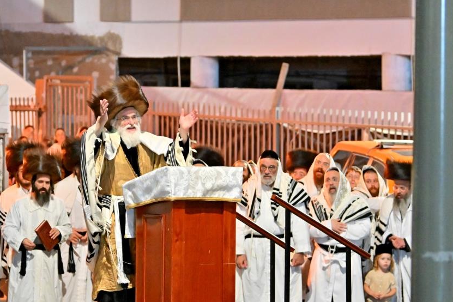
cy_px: 141
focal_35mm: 170
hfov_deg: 12.1
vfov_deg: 8.1
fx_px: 2139
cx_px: 182
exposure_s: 1/125
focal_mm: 92
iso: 3200
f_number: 2.8
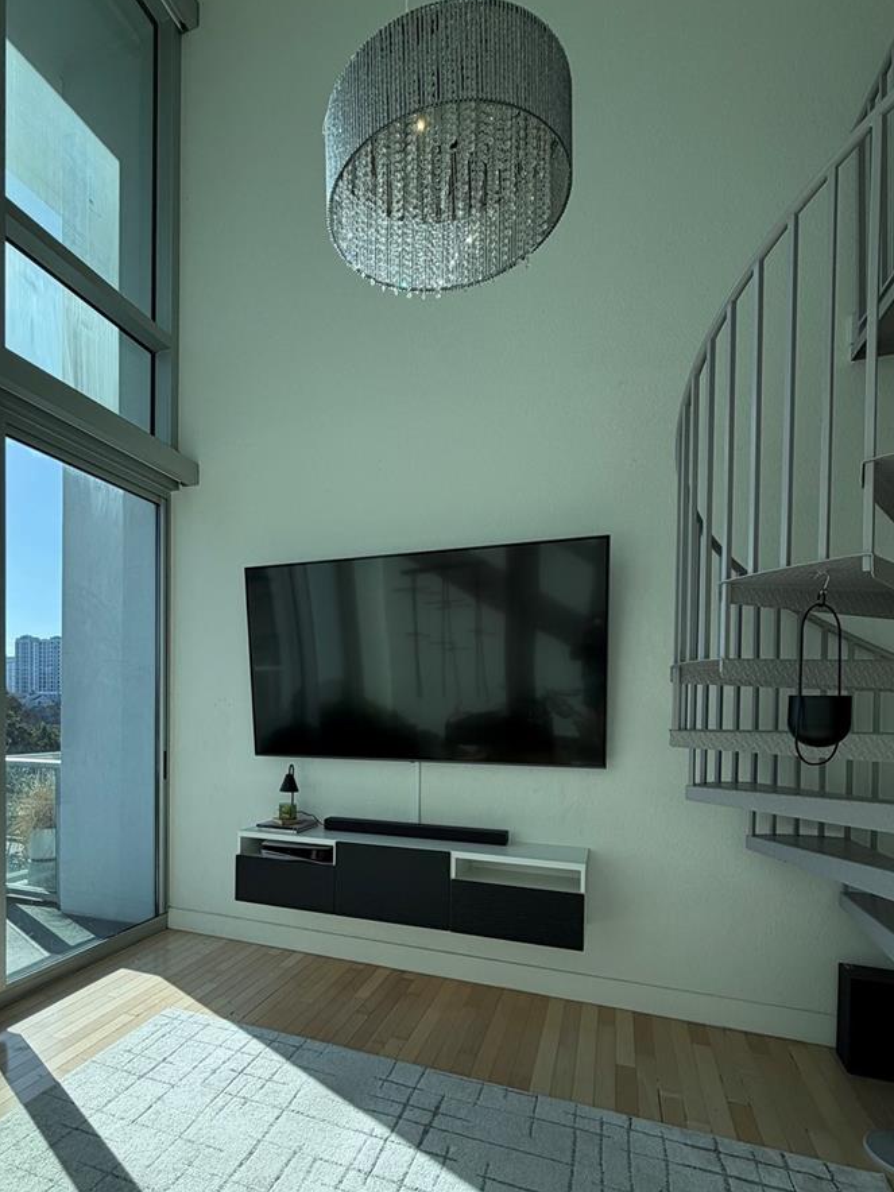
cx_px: 336
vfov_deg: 83.4
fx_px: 654
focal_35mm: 19
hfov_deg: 67.6
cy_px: 729
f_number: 2.2
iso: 40
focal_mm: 2.22
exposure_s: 1/770
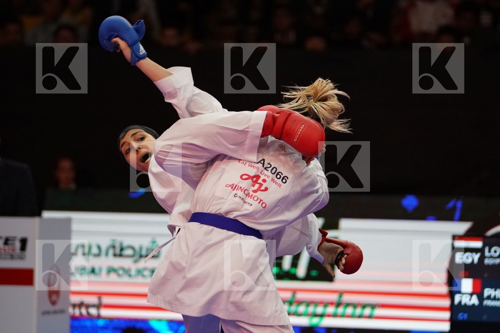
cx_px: 250
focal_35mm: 228
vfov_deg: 6.0
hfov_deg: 9.0
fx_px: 3166
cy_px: 166
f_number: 2.8
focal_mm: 152
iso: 4000
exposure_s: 1/1000
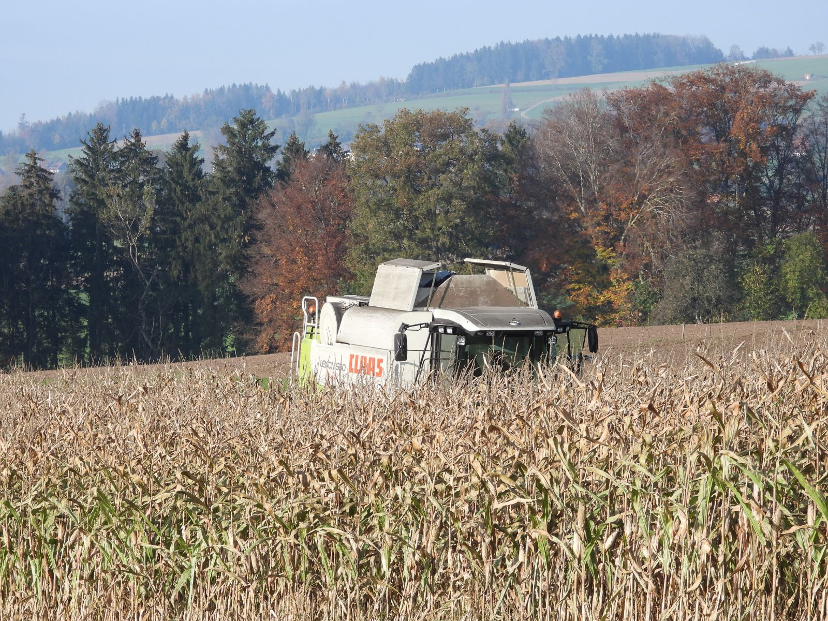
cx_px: 414
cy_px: 310
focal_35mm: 235
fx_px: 5621
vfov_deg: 6.3
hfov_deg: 8.4
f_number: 4.5
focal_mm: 42.2
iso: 100
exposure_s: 1/400
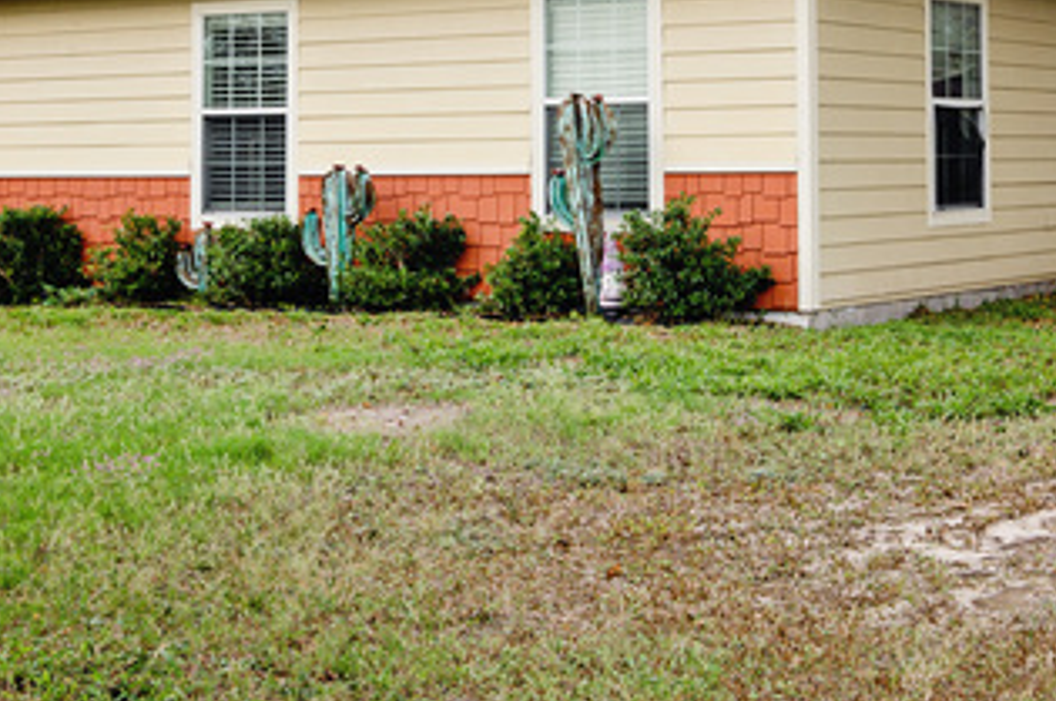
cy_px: 0
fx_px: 1962
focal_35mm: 67
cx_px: 573
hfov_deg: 30.1
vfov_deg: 19.6
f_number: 6.3
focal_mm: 22
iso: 125
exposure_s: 1/160
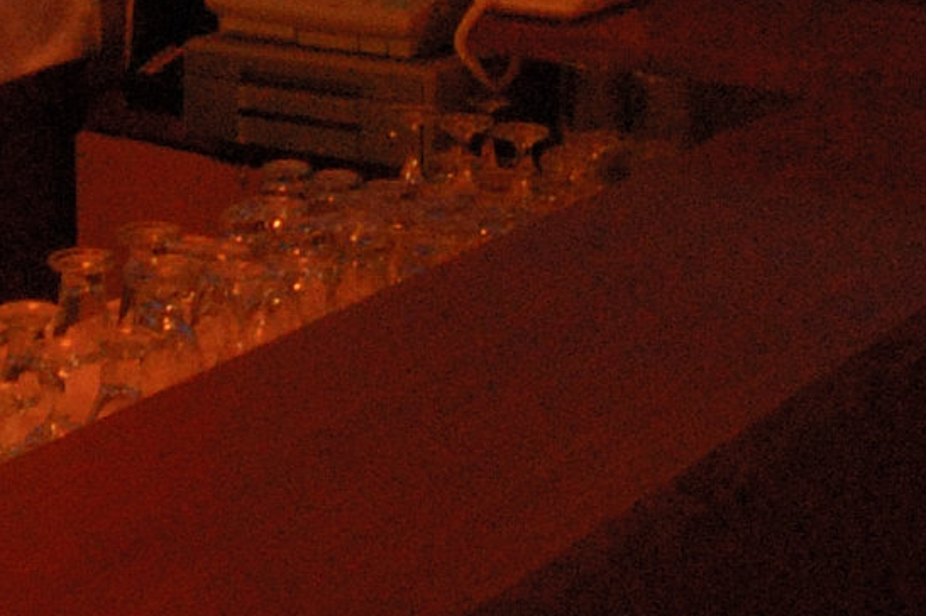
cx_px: 337
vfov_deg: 12.6
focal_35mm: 99
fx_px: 2545
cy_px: -496
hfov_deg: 20.6
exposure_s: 1.3
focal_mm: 12
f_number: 22
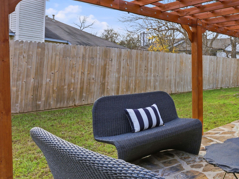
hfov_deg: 52.8
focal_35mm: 31
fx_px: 214
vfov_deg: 45.4
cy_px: 80
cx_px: 205
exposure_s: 1/1600
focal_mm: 16
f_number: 9
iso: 320
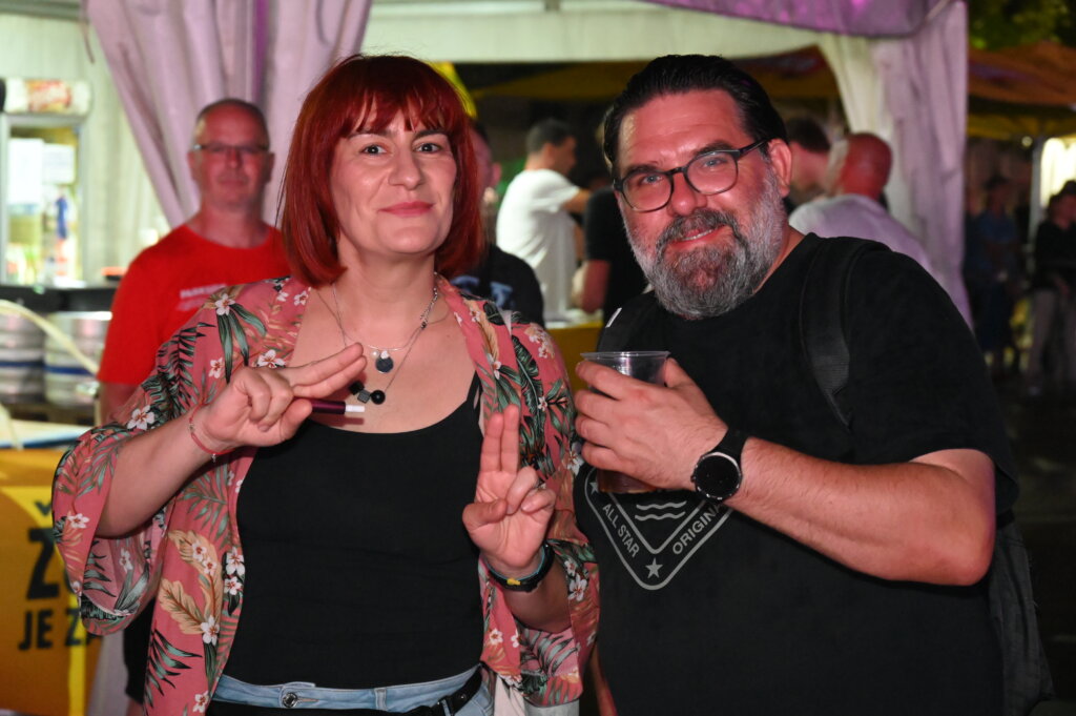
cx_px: 538
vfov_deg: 19.4
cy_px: 358
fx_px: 2090
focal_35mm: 70
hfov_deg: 28.9
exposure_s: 1/80
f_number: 6
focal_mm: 70
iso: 18000
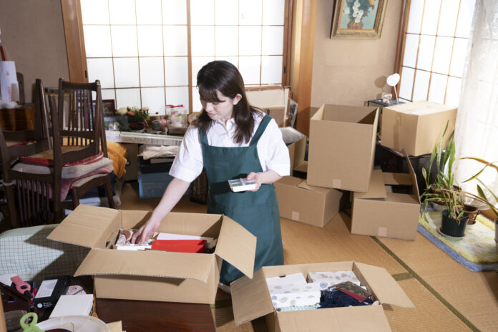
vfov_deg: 40.0
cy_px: 166
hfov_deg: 57.2
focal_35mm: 33
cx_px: 249
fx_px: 456
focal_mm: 33
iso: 200
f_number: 5
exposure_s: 1/30
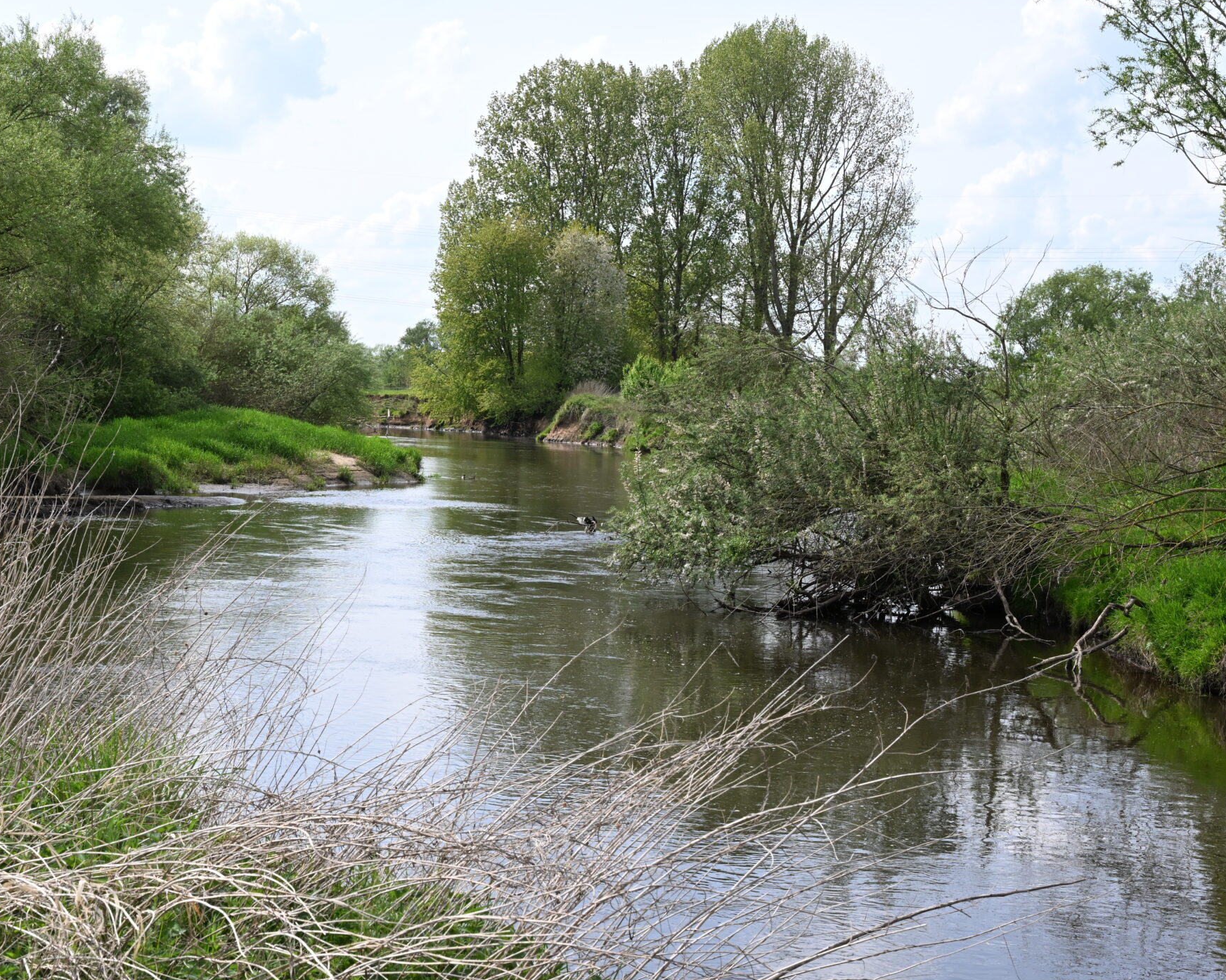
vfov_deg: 24.6
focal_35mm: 62
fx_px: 2250
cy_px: 435
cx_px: 375
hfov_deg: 30.2
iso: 800
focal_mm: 45
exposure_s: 1/640
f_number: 13
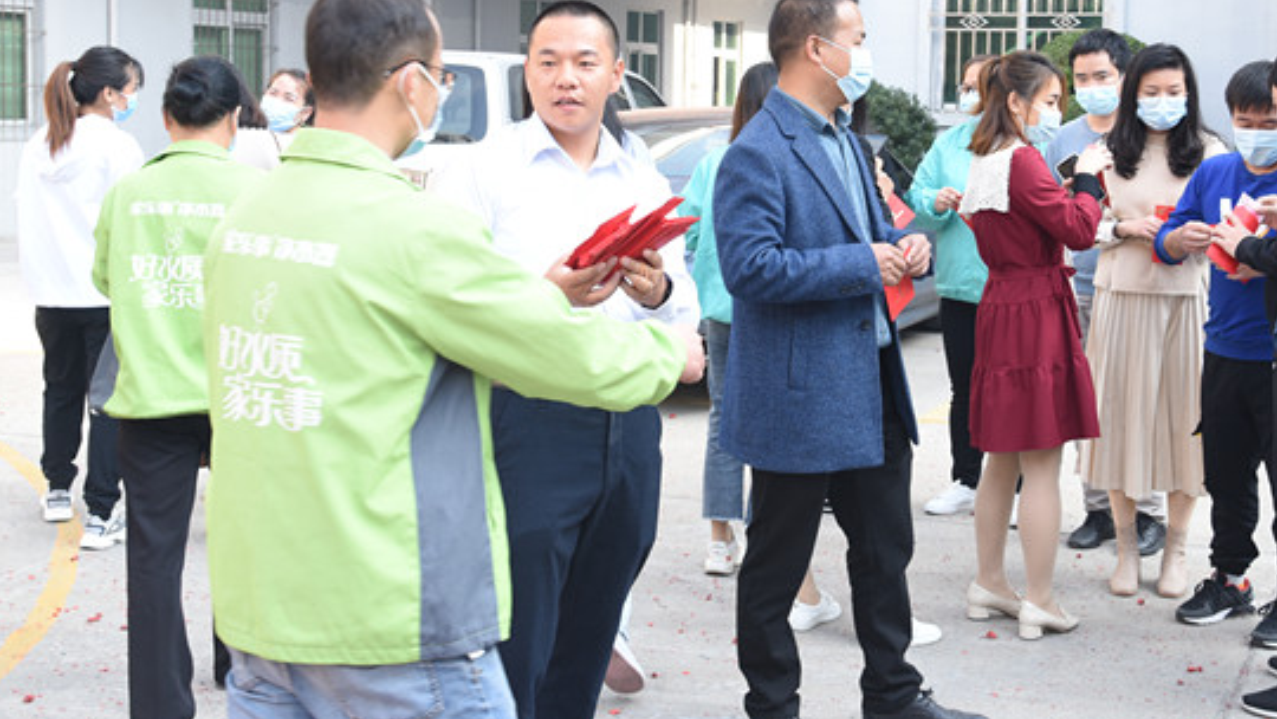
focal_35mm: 59
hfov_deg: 35.4
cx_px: 728
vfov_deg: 20.3
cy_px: 213
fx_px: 1998
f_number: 6.3
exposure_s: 1/160
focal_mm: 38
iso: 500
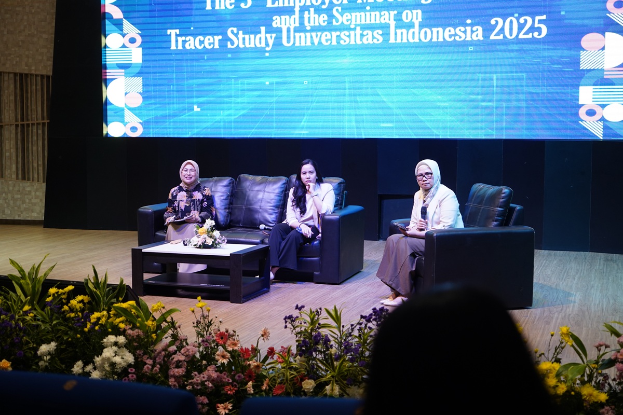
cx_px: 312
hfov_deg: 41.1
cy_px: 208
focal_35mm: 48
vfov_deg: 28.1
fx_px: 831
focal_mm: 48
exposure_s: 1/100
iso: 1600
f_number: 4
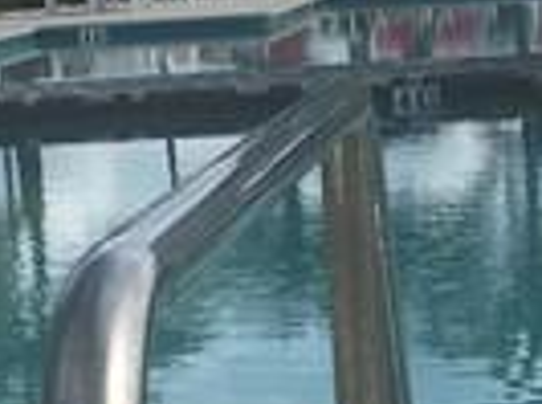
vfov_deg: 6.5
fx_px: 3498
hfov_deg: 8.9
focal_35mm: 224
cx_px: 367
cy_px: 596
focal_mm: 4.15
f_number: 2.2
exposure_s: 1/2262
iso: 25
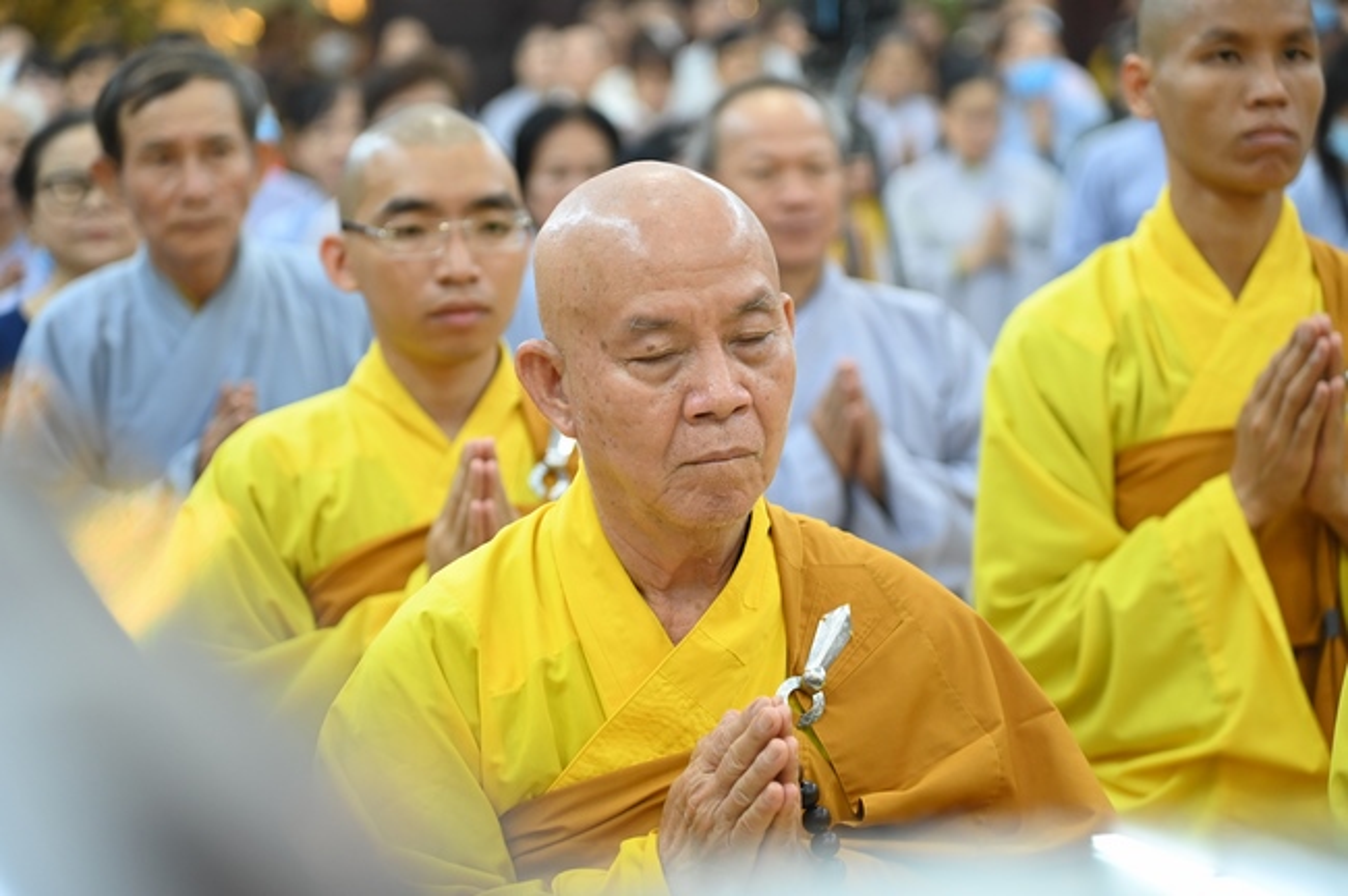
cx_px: 674
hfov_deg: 17.1
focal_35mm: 120
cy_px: 448
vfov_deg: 11.4
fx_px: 4489
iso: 2000
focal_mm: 120
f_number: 4
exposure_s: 1/40
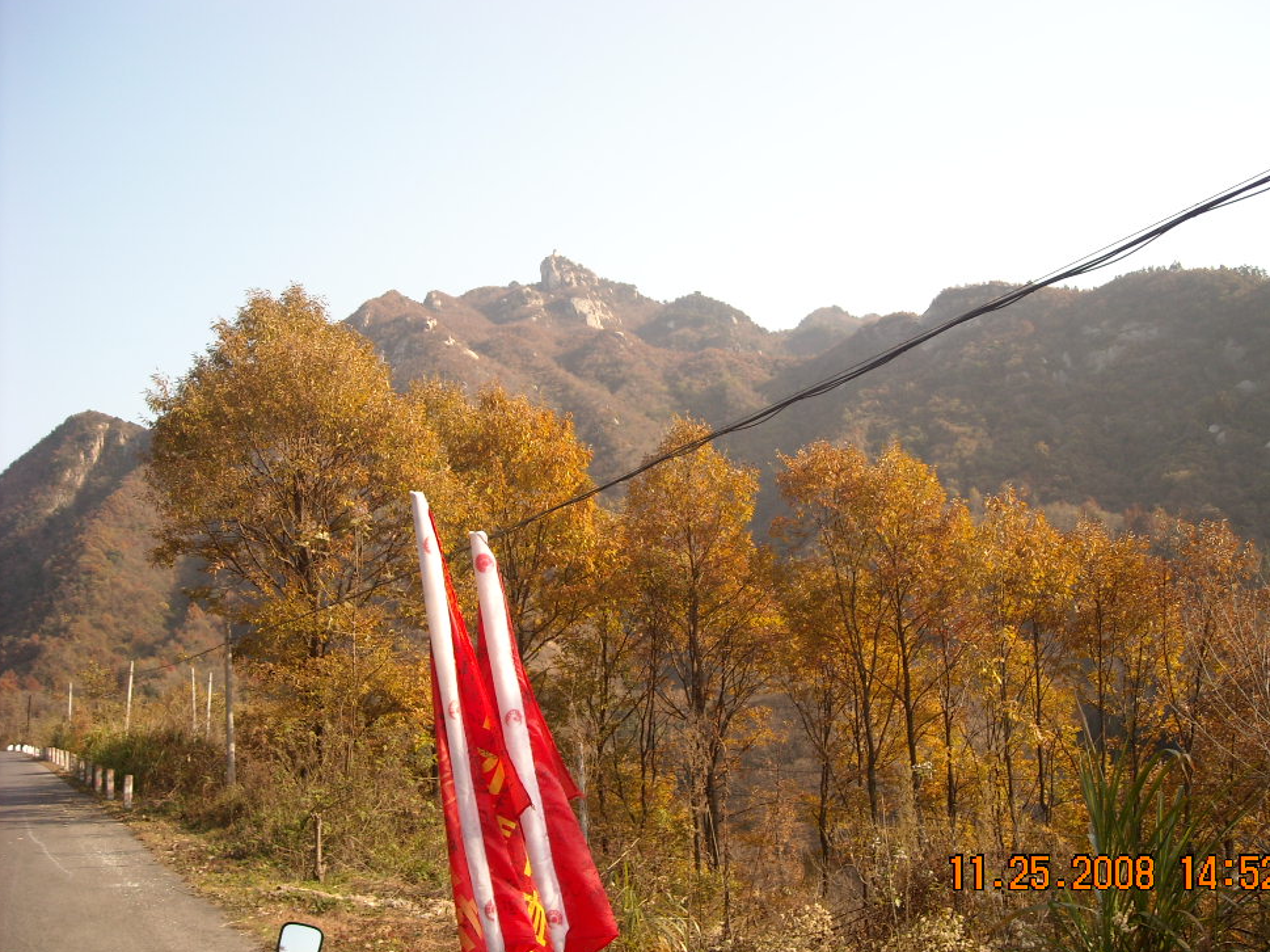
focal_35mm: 37
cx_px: 667
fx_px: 1357
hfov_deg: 50.1
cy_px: 475
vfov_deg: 38.6
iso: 64
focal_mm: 5.7
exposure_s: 1/369
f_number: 2.8
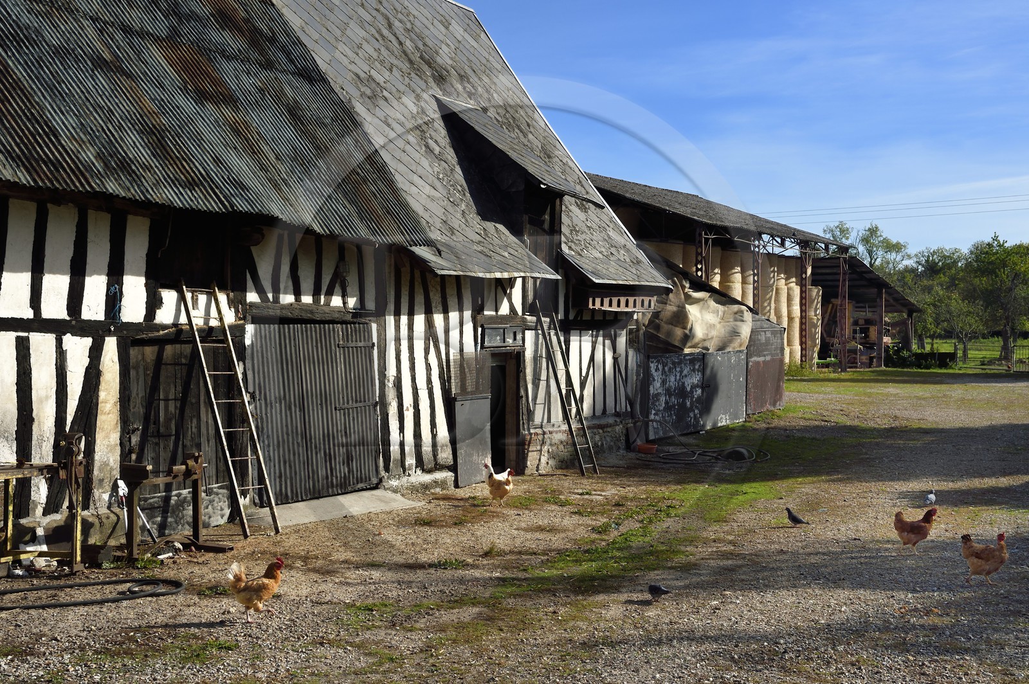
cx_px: 514
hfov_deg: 42.8
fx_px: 1314
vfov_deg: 29.2
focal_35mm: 46
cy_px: 342
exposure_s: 1/640
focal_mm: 46
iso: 200
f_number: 8
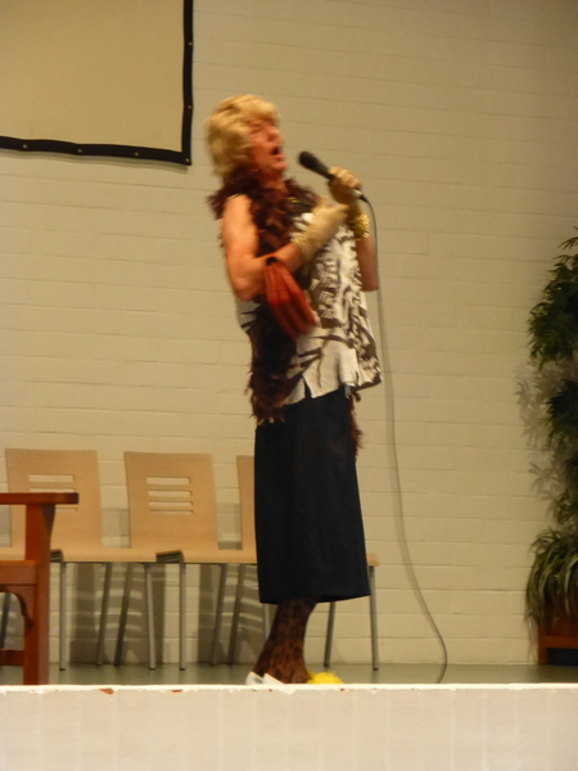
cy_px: 386
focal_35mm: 176
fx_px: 3918
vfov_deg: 11.2
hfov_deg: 8.4
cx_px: 289
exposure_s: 1/6
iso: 800
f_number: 5.4
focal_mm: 31.3
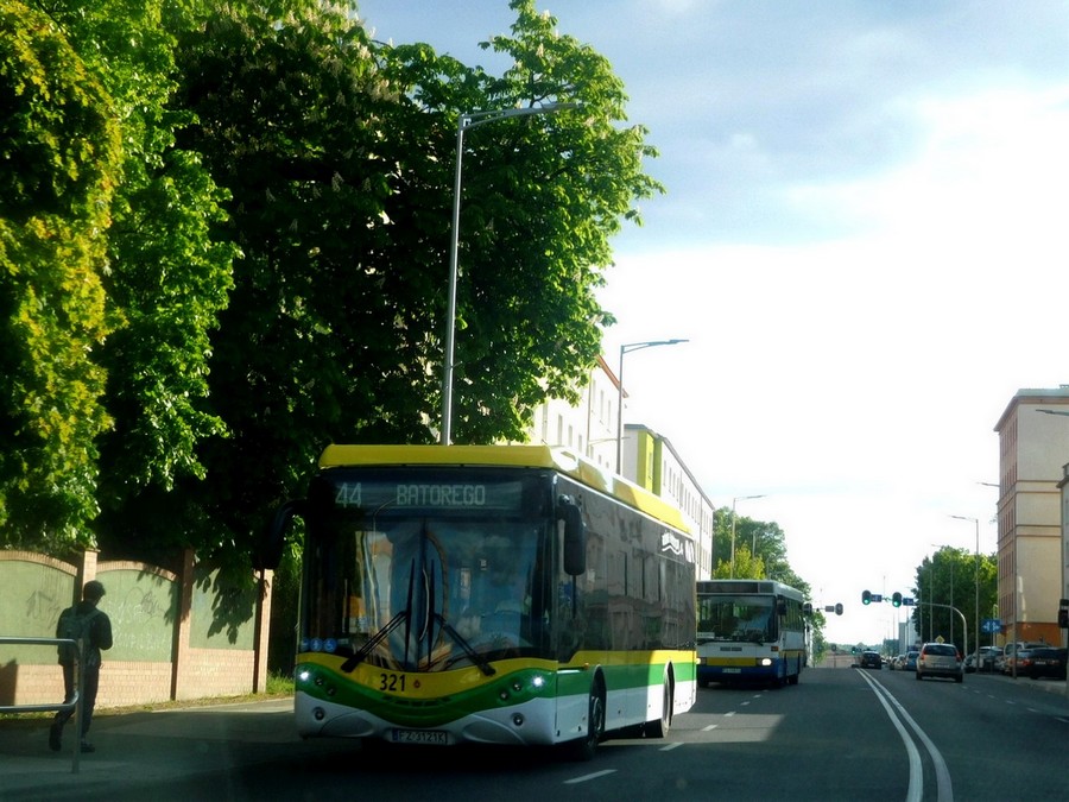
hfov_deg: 34.9
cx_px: 534
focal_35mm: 55
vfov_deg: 26.6
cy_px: 401
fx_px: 1698
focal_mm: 9.8
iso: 125
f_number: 4.2
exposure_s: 1/250
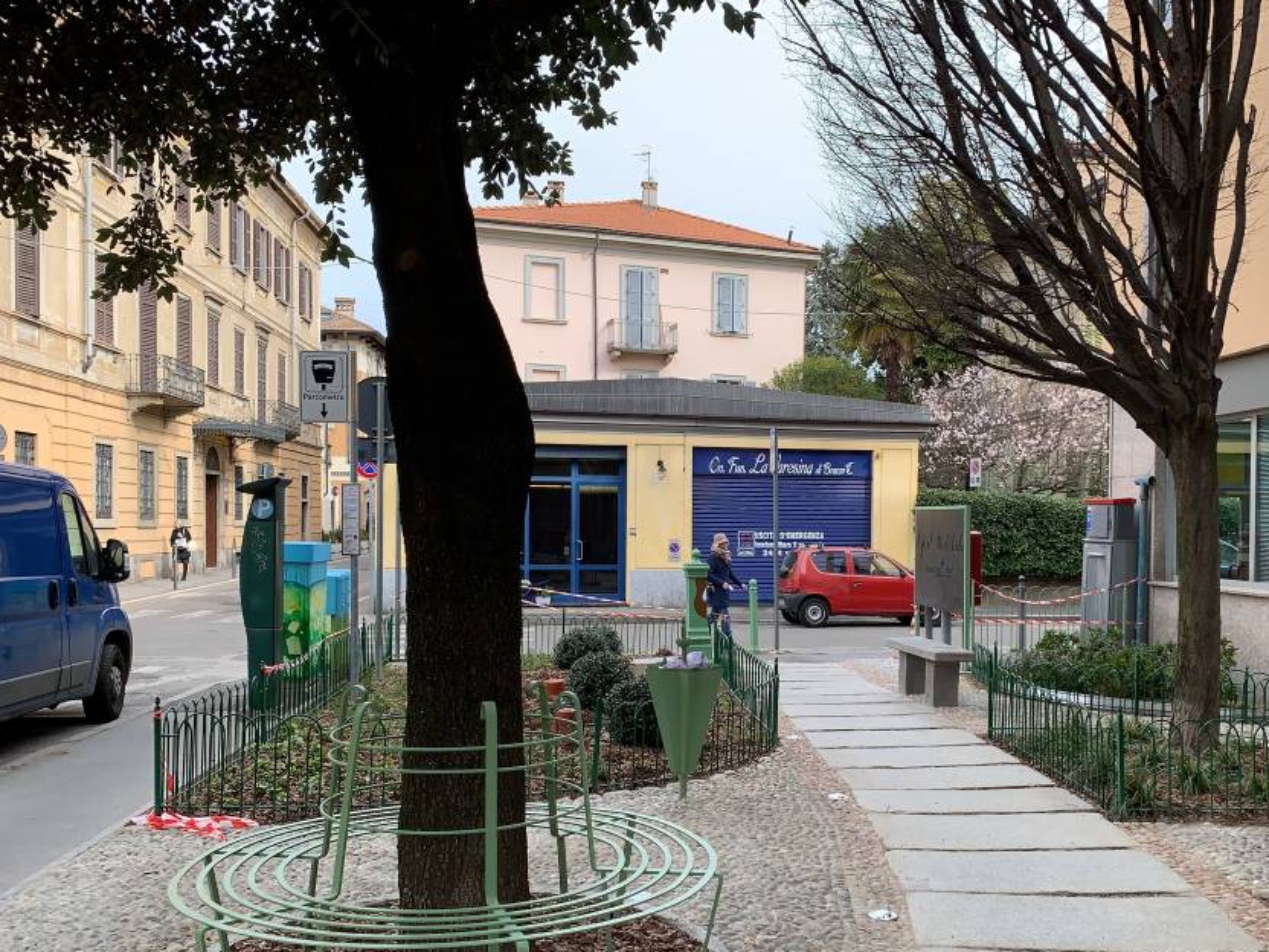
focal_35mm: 32
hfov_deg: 56.6
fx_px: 1173
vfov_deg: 44.0
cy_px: 546
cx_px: 732
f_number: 1.8
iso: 25
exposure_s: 1/549
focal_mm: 4.25
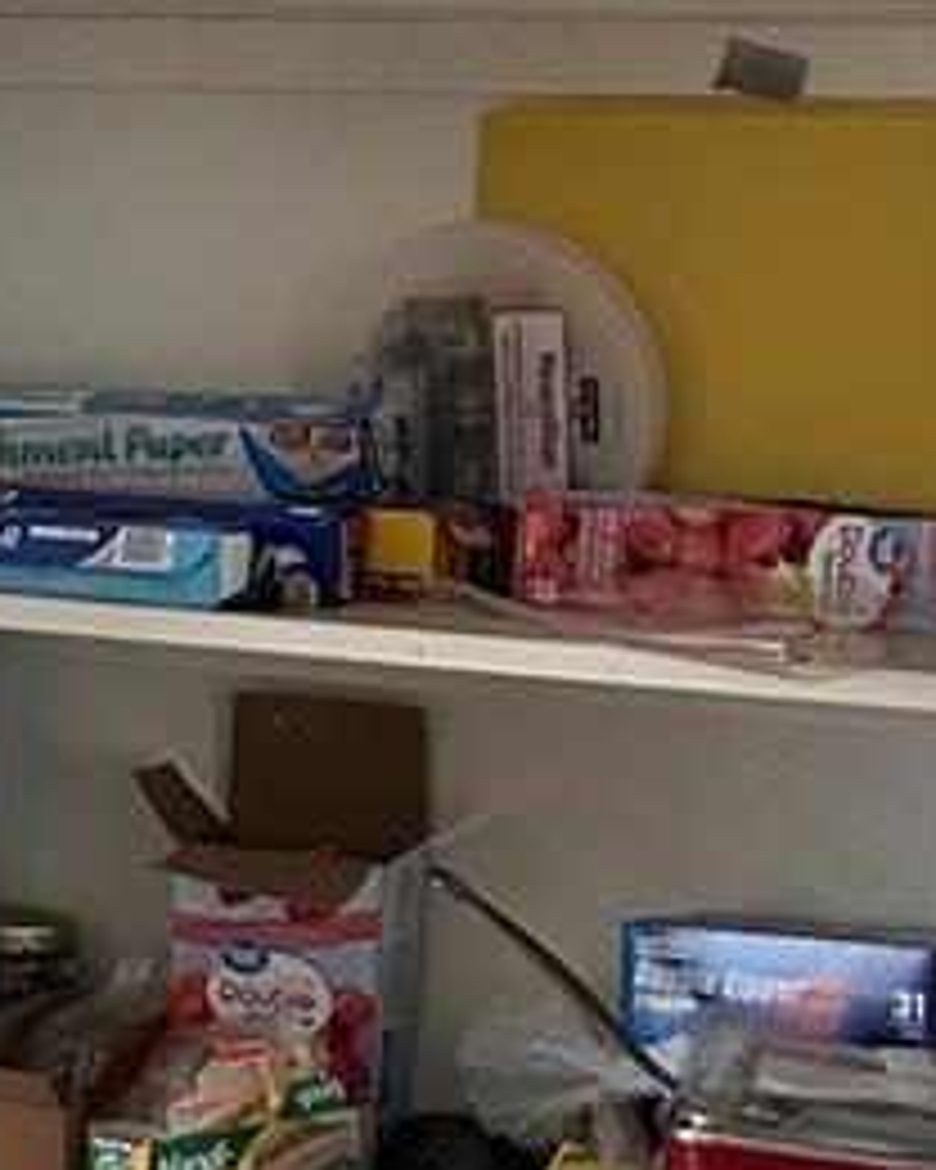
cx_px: -328
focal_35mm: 117
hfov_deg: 12.7
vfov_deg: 16.4
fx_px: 4051
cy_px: 598
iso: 250
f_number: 1.5
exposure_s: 1/60
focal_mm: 5.7
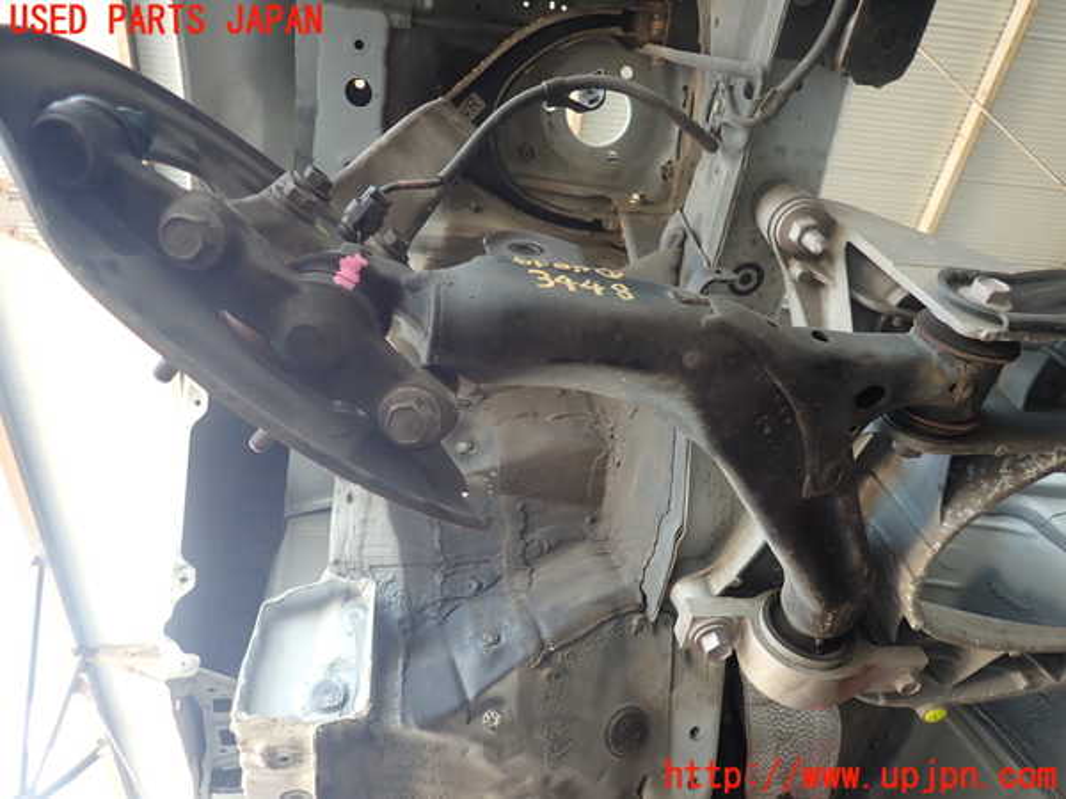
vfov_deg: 54.9
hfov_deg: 69.4
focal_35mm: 25
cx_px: 533
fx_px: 770
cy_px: 400
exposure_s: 1/60
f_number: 2
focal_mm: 4.5
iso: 160
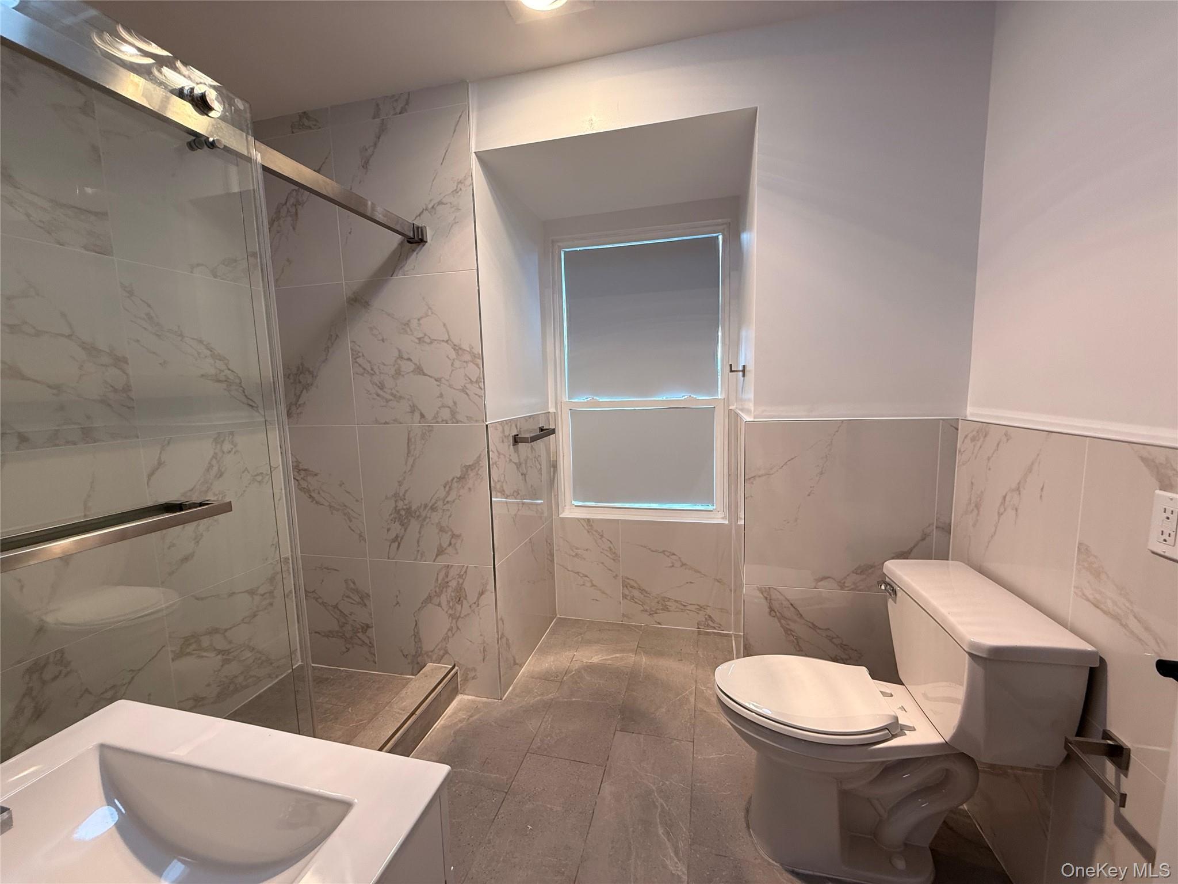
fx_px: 476
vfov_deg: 85.7
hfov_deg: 102.1
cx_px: 589
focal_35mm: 14
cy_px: 442
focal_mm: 2.22
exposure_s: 1/120
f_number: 2.2
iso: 100
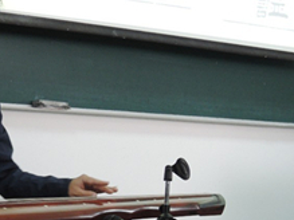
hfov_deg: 23.5
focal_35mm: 80
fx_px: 679
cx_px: 7
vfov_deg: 18.3
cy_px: 166
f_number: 3.5
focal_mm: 7.5
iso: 400
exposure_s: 1/20
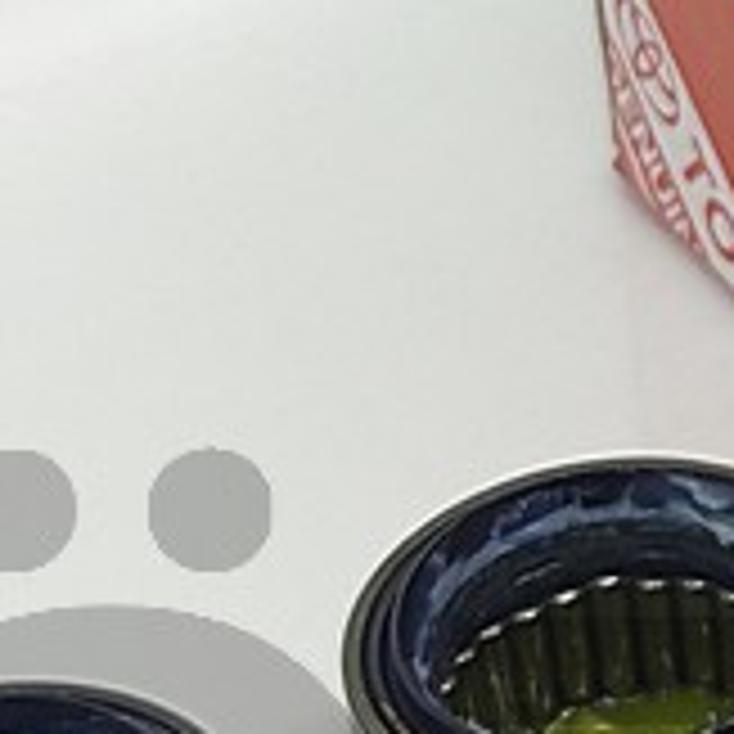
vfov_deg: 9.6
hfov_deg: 9.2
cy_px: 277
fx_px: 4390
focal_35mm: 183
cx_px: 1270
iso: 147
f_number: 1.79
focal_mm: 4.74
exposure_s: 1/100
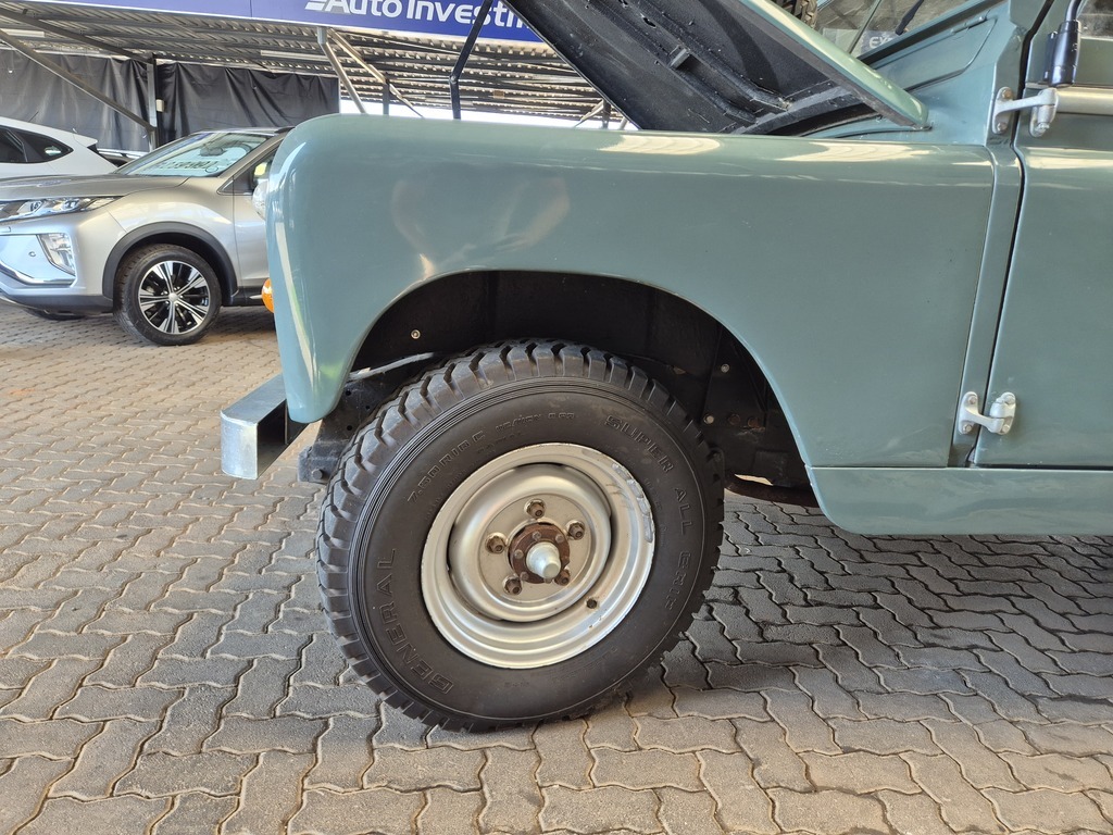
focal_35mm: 23
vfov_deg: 58.9
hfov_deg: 73.9
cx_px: 556
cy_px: 418
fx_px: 740
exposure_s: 1/180
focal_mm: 5.4
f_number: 1.8
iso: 125
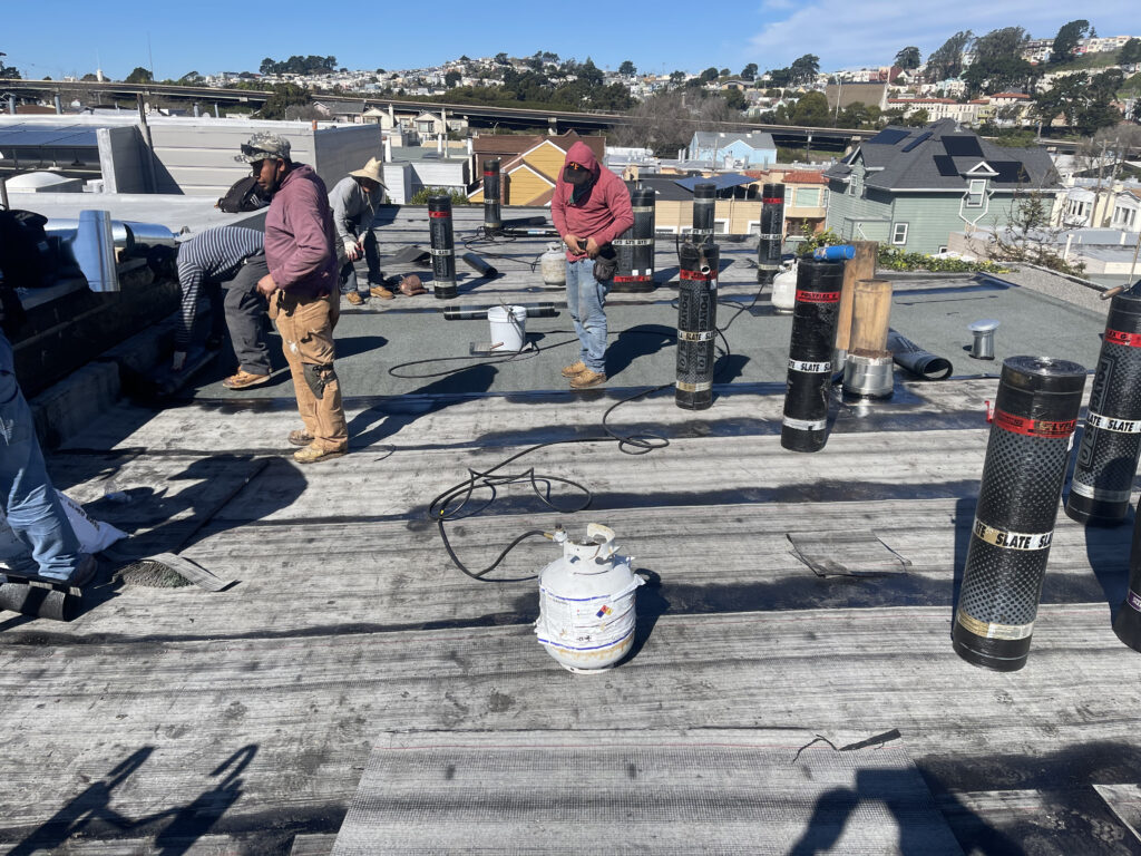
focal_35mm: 26
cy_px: 428
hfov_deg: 67.3
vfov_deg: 53.1
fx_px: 857
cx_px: 570
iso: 32
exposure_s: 1/3165
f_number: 1.6
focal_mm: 5.1
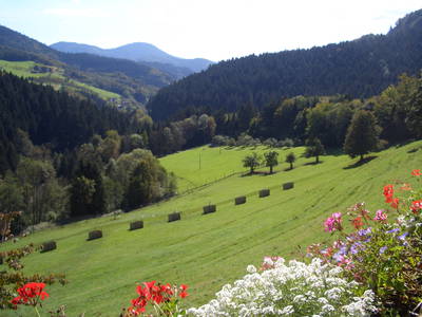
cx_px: 211
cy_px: 158
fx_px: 427
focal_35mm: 35
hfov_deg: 52.6
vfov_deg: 40.7
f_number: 4.3
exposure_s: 1/320
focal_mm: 5.8
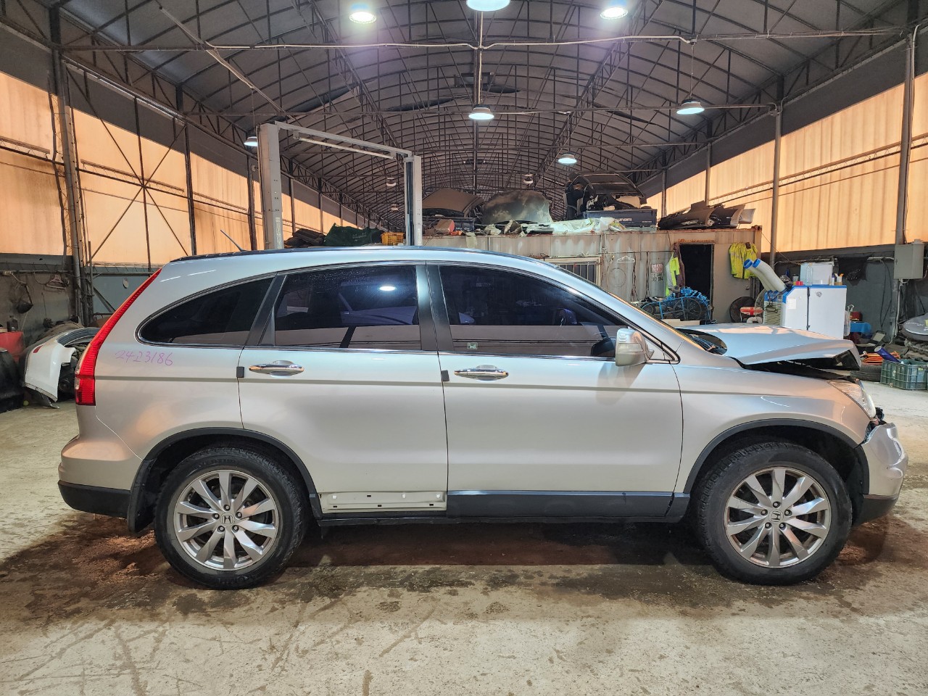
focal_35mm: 23
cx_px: 464
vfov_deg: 58.9
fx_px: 617
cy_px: 348
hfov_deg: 73.9
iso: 125
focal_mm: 6.4
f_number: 1.8
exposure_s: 1/120
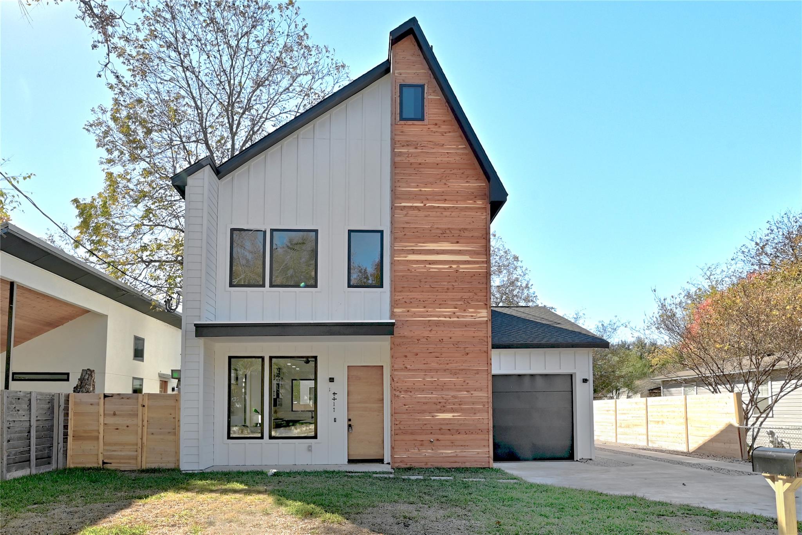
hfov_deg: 104.2
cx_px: 401
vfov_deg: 81.2
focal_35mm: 14
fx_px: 312
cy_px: 268
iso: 400
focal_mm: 14
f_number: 10
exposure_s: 1/200
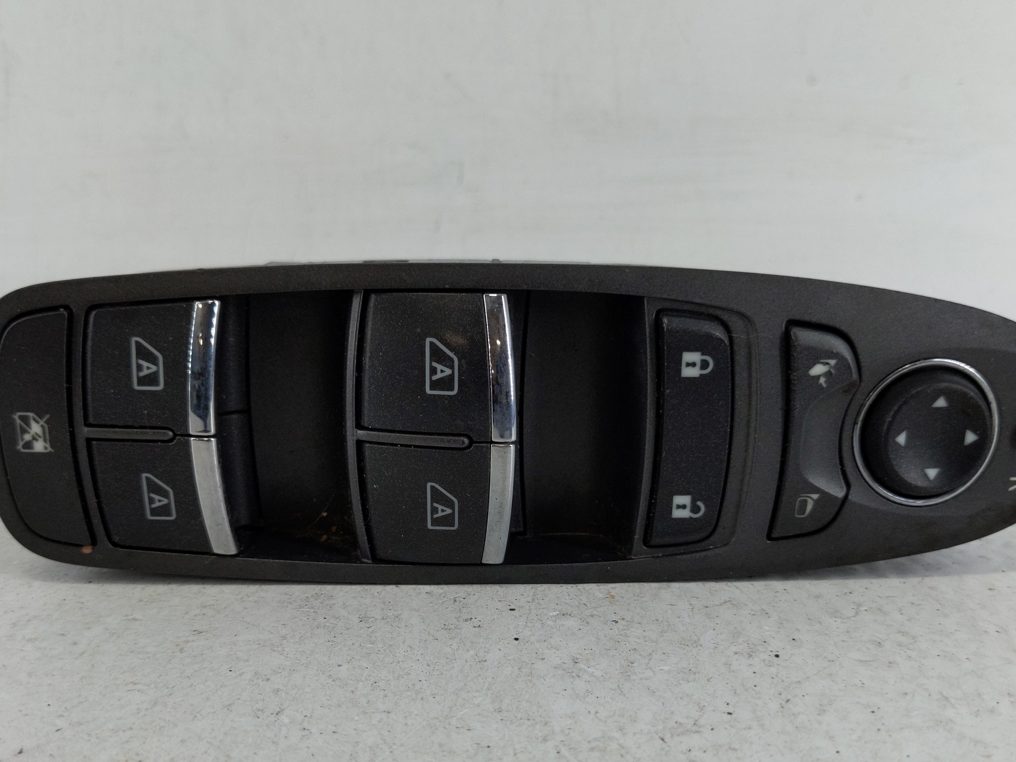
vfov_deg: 42.5
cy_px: 497
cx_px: 516
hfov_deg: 55.4
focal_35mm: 33
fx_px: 969
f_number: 1.73
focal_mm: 4.38
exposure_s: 1/126
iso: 58
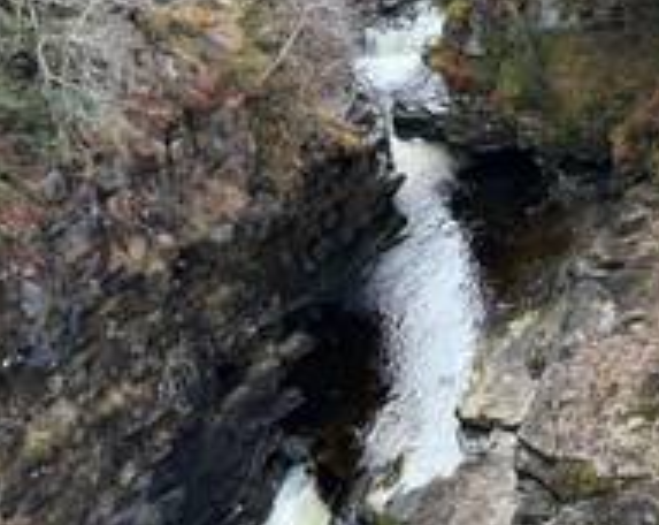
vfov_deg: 25.3
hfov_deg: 31.1
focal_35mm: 59
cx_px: 542
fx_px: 1148
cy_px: 104
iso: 50
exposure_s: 1/122
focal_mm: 6.76
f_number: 1.78
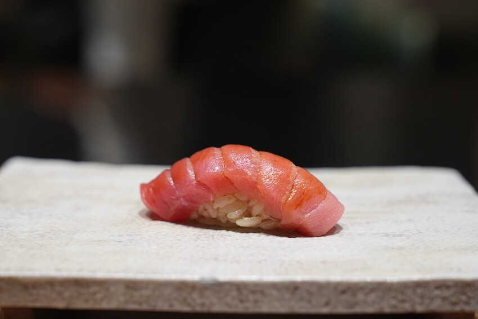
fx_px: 929
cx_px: 239
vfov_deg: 19.4
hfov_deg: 28.9
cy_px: 160
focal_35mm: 70
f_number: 4.5
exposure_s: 1/100
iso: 800
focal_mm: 70
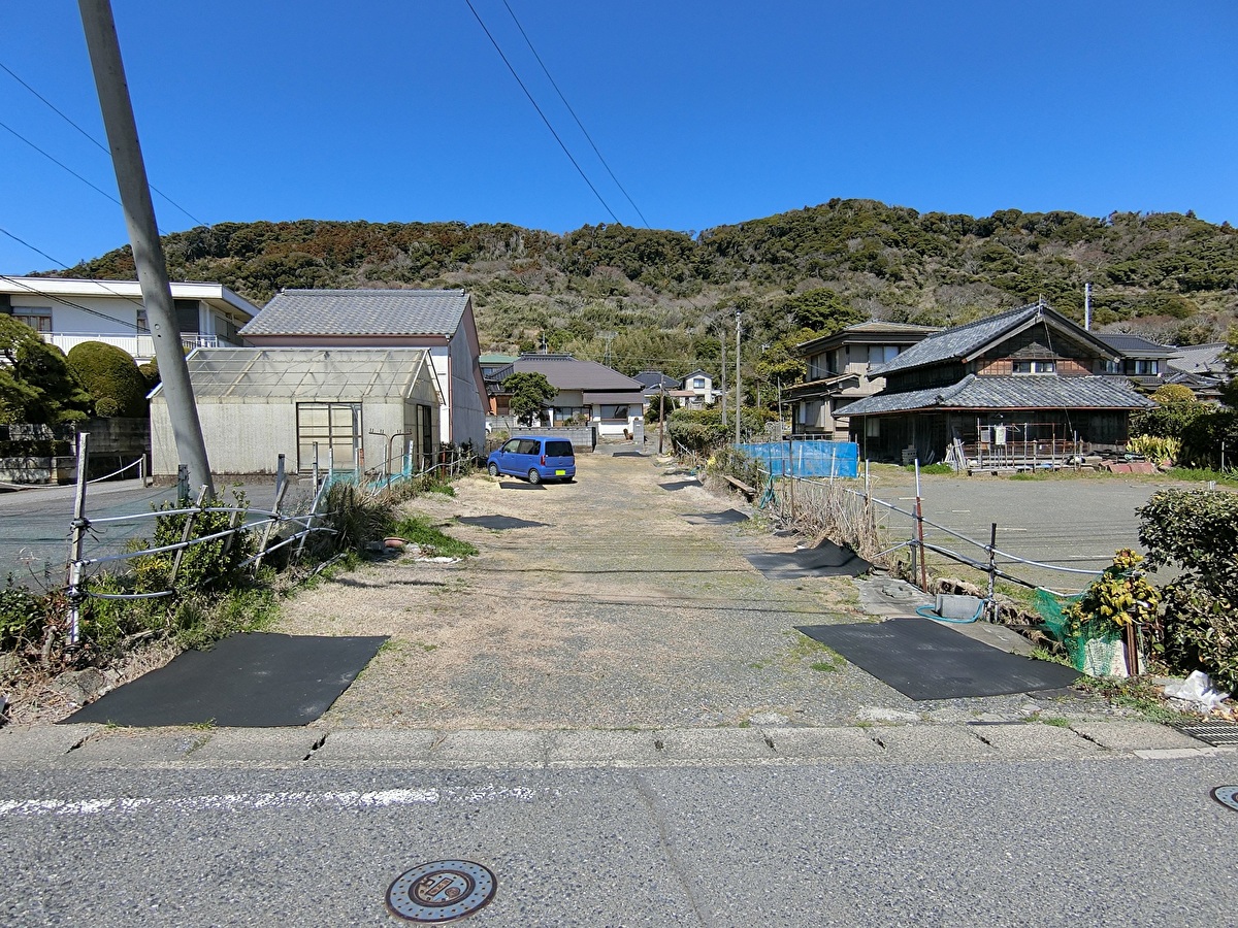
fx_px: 680
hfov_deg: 84.7
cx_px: 619
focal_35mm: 19
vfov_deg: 68.7
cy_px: 464
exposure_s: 1/320
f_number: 6.9
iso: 80
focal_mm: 4.06
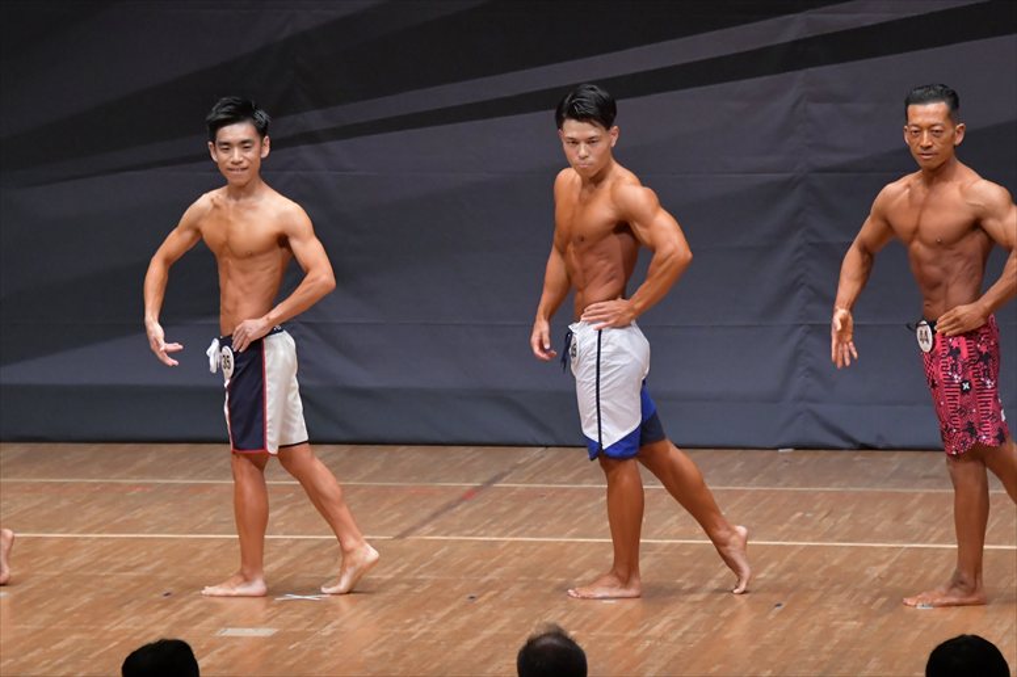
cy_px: 338
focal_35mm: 255
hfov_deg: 8.1
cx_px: 508
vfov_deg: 5.4
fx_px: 7200
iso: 6400
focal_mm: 170
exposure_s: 1/400
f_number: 5.6
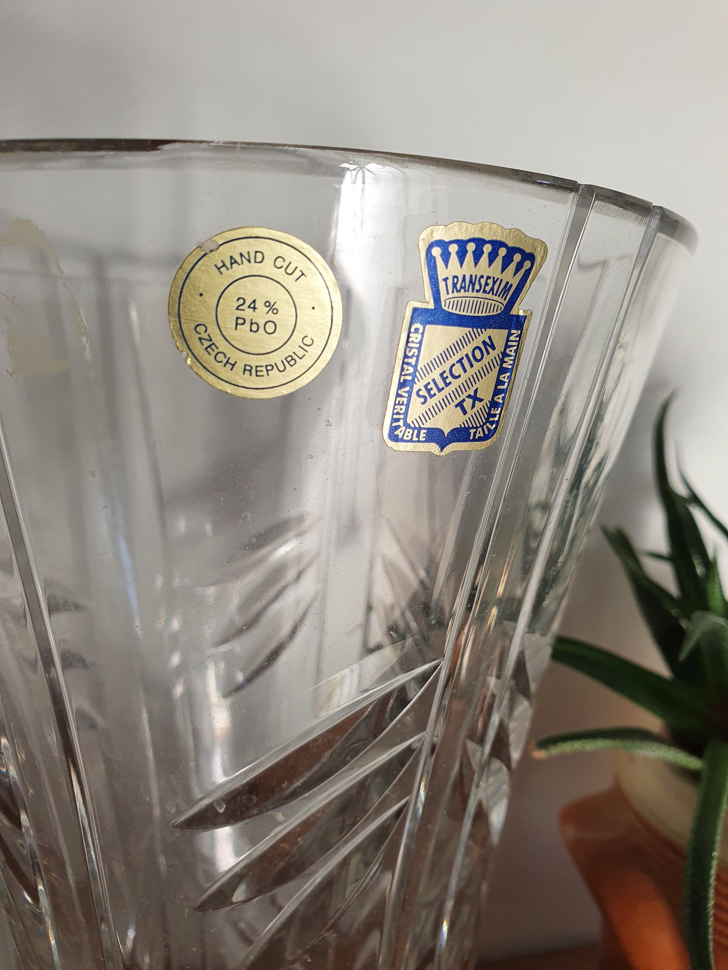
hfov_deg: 53.1
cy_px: 485
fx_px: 729
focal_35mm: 26
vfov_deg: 67.3
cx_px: 364
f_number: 2.4
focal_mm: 4.32
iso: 50
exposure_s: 1/181
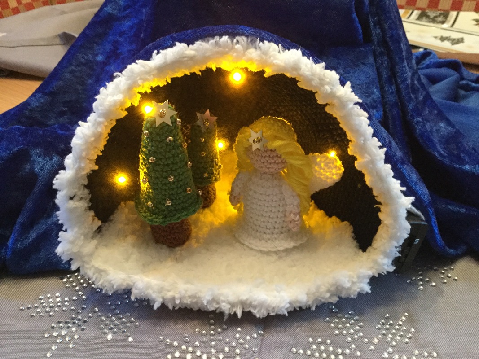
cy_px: 180
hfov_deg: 58.4
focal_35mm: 31
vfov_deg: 45.4
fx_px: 429
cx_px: 240
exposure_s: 1/17
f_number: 2.4
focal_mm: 3.3
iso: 250
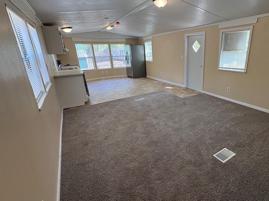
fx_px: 148
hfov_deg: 82.9
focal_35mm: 19
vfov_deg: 68.7
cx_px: 169
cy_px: 97
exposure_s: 1/120
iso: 100
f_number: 2.2
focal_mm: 2.22
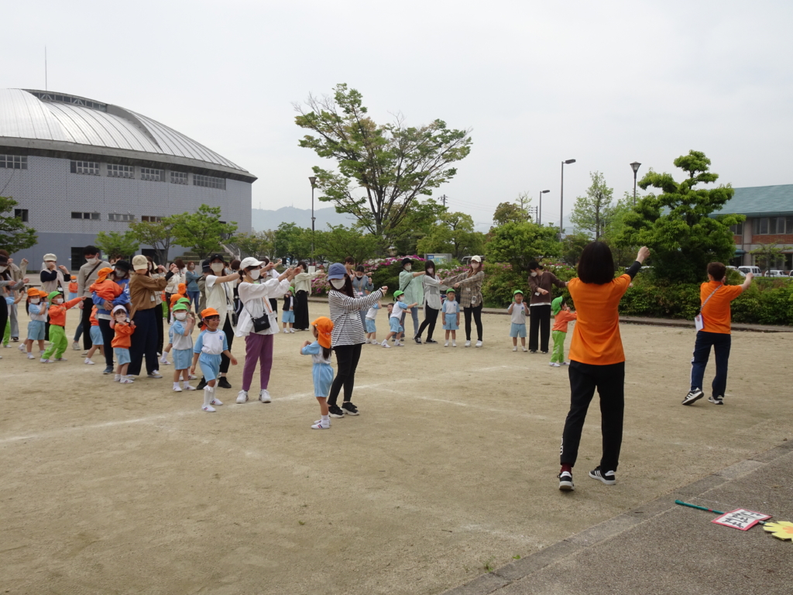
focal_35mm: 31
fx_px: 710
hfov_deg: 58.4
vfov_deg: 45.4
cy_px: 298
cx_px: 396
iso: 80
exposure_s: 1/640
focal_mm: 5.26
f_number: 4
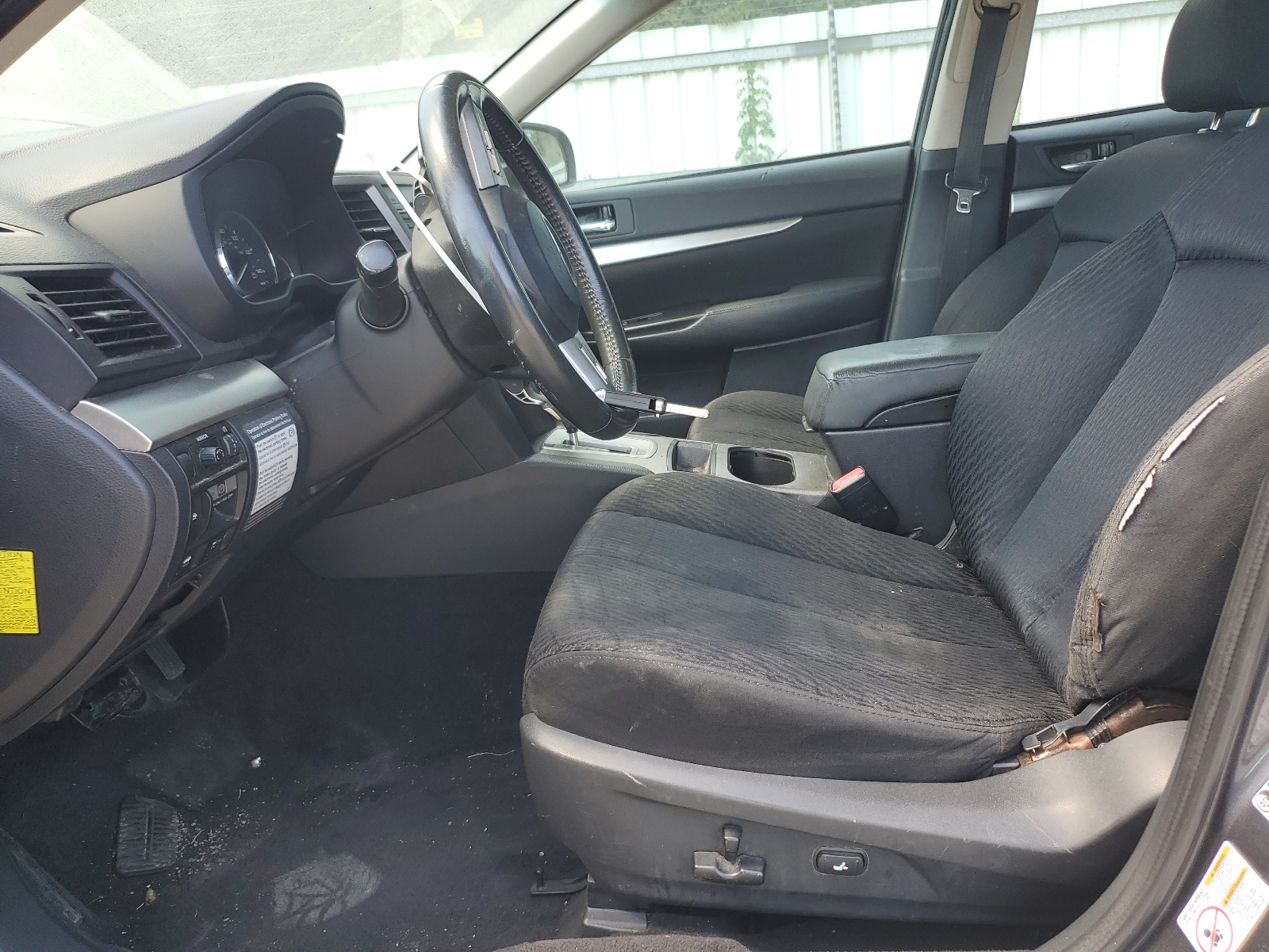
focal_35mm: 26
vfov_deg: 53.1
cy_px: 476
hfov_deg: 67.3
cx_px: 634
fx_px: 953
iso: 50
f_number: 1.5
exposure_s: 1/149
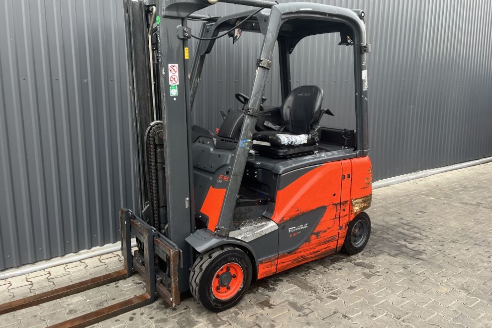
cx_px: 239
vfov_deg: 46.4
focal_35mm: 28
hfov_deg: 65.5
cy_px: 157
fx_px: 383
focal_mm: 5.1
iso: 80
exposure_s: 1/121
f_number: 1.6
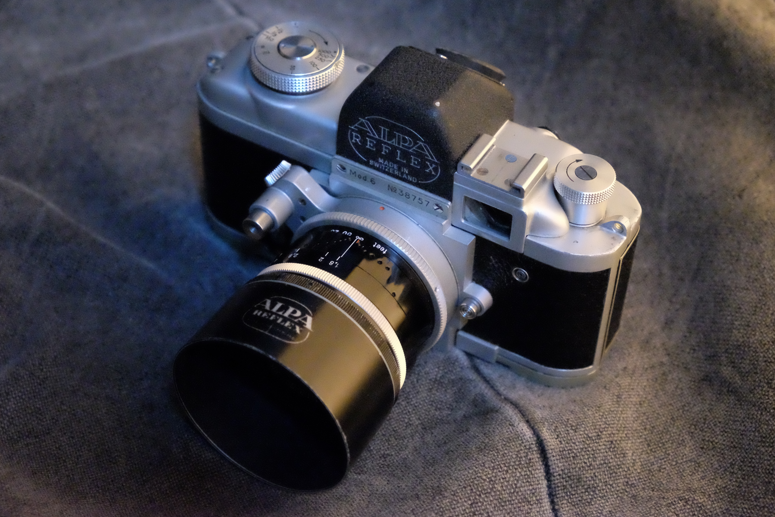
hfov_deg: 29.2
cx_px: 388
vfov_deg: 19.7
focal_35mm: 69
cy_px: 258
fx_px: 1485
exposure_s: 1/220
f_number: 5.6
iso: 25600
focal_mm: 46.3
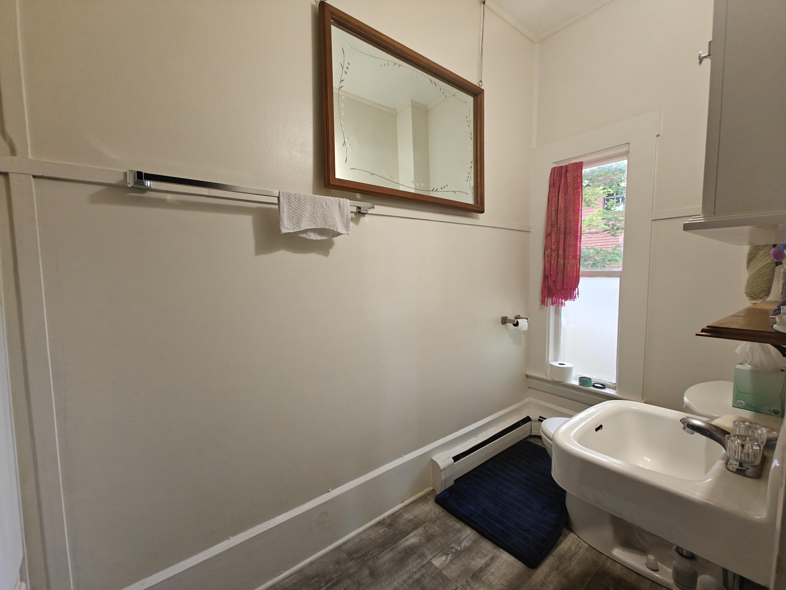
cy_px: 295
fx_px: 318
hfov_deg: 102.1
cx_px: 393
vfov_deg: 85.7
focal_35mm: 14
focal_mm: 2.62
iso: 320
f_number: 2.2
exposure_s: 1/60
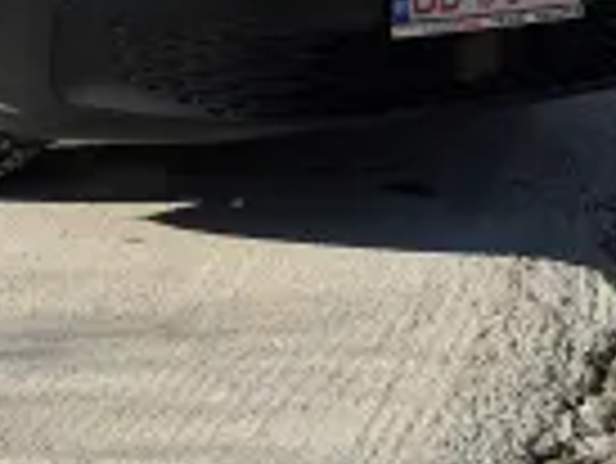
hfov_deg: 15.5
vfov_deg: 11.5
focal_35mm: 126
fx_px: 2244
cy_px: -99
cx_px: 76
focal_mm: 6.76
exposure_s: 1/11364
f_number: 1.78
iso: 80
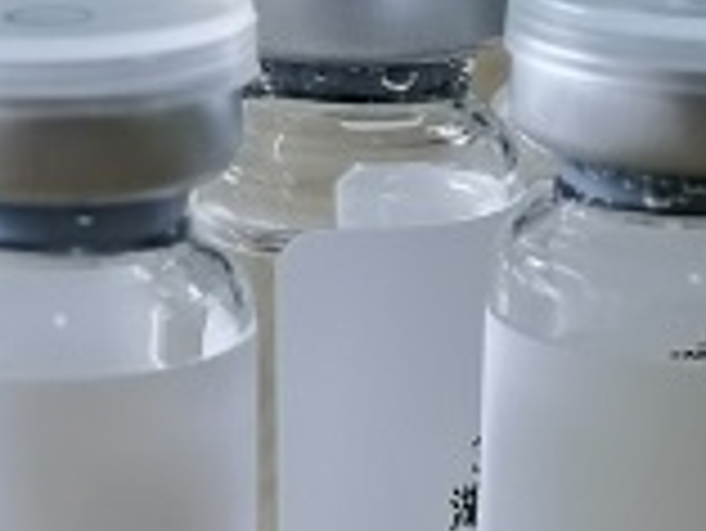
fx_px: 3837
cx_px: 670
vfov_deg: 7.9
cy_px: 344
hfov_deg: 10.4
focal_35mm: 188
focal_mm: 5.58
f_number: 4
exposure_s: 1/100
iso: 125
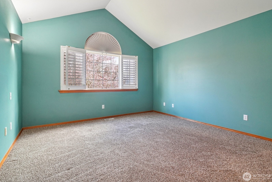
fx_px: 128
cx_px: 140
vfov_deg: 70.4
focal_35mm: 17
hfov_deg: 93.3
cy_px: 87
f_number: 8
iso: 1600
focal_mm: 16
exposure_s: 1/60
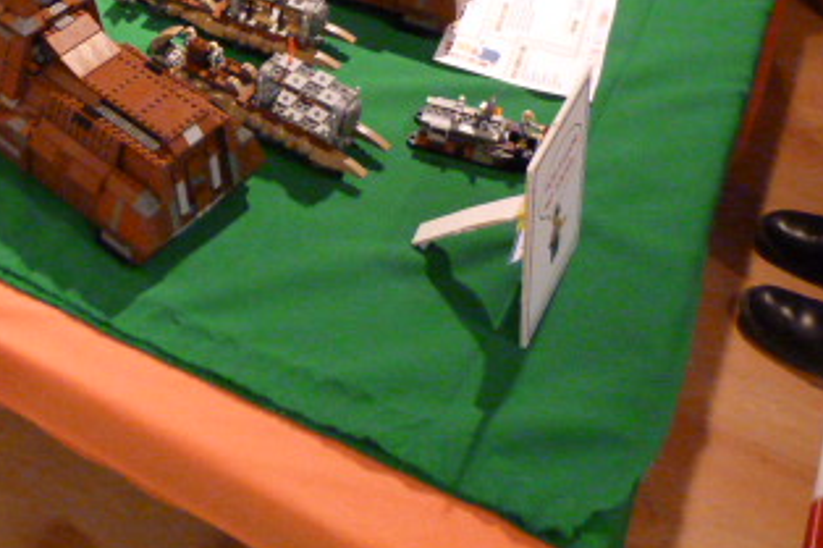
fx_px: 1211
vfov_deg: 23.9
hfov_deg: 34.8
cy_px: -47
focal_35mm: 53
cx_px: 42
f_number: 2.8
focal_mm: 4.5
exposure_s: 1/15
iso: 800
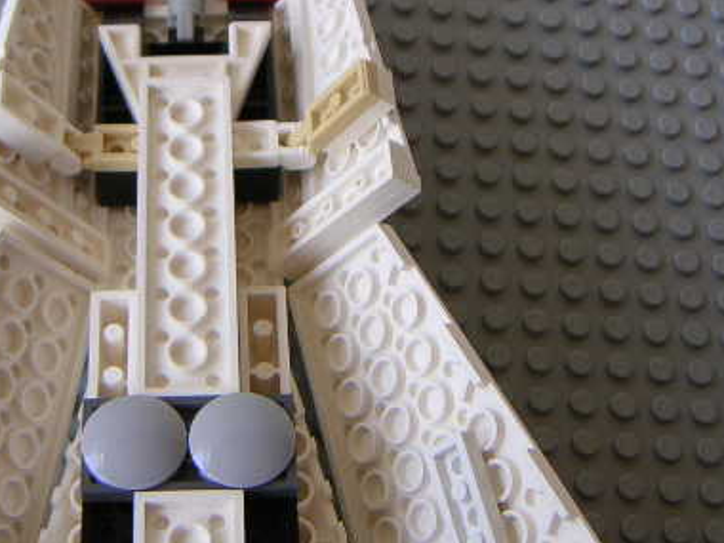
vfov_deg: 21.3
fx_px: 1443
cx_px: 162
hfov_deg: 27.7
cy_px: 240
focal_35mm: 69
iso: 64
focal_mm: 5.4
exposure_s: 1/90
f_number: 2.9
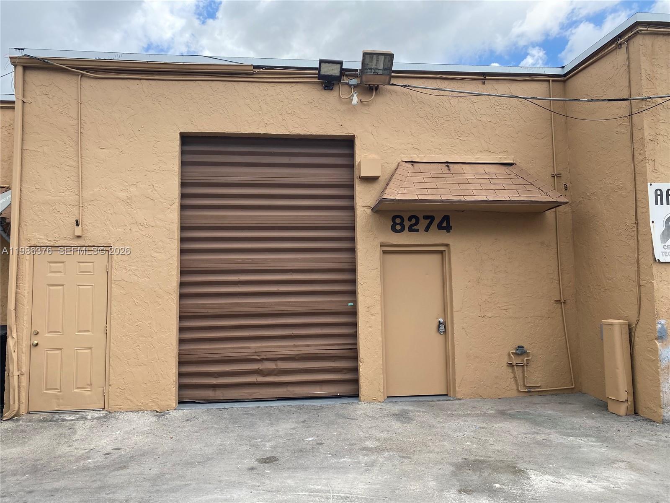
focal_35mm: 26
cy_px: 252
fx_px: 503
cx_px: 335
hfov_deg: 67.3
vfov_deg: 53.1
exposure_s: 1/1182
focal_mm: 4.25
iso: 32
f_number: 1.8
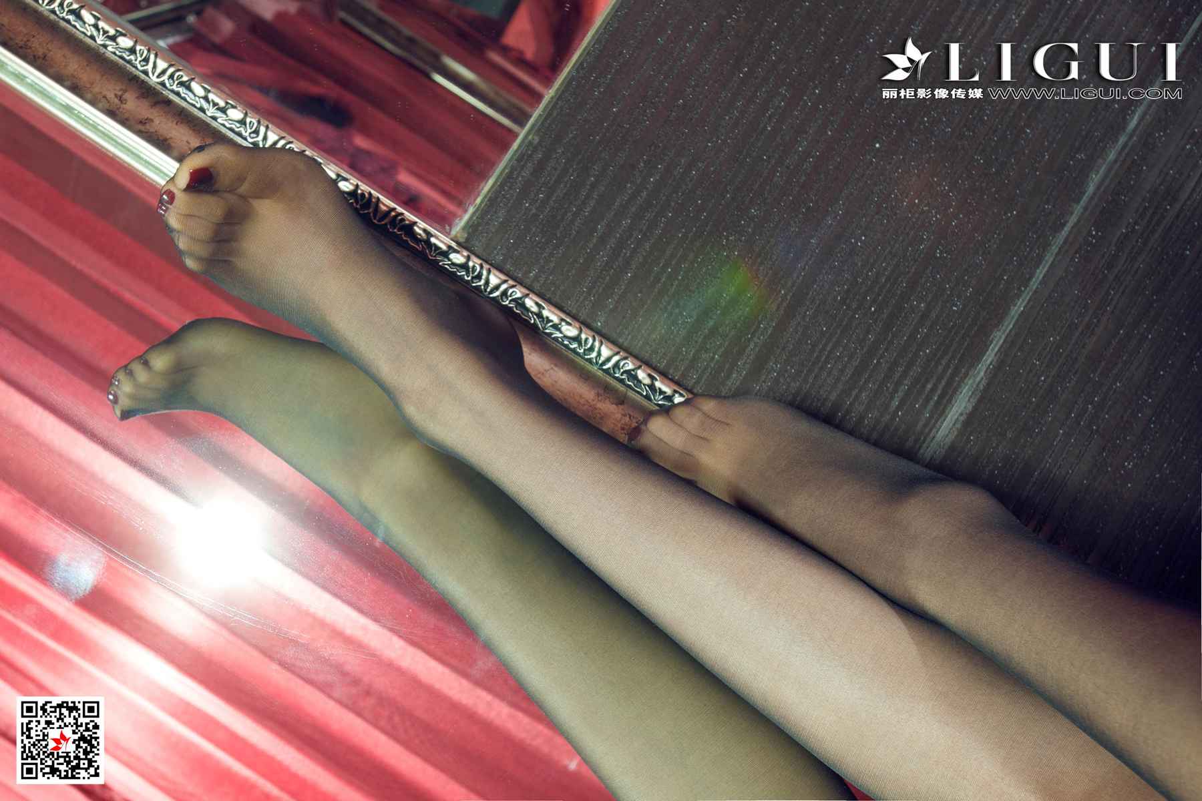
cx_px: 601
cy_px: 400
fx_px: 1169
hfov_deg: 54.4
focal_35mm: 35
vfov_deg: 37.9
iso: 100
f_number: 9
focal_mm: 35
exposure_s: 1/125
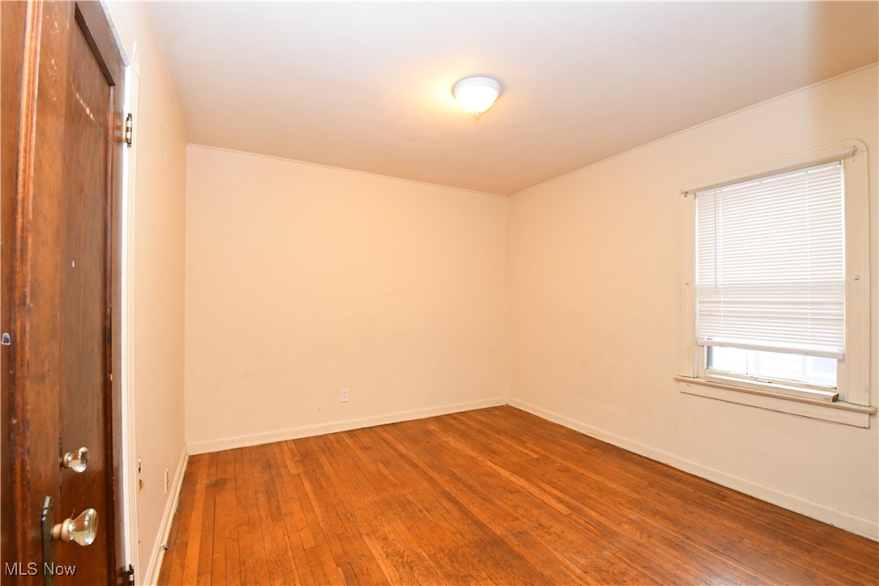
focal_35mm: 15
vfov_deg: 77.3
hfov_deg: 100.4
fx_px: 366
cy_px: 293
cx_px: 440
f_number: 8
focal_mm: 10
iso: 3200
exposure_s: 1/30
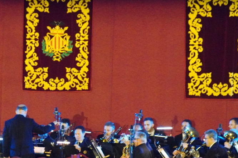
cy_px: 87
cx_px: 31
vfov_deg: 3.2
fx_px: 2862
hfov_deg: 4.8
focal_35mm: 433
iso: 16000
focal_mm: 160
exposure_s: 1/250
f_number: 5.6
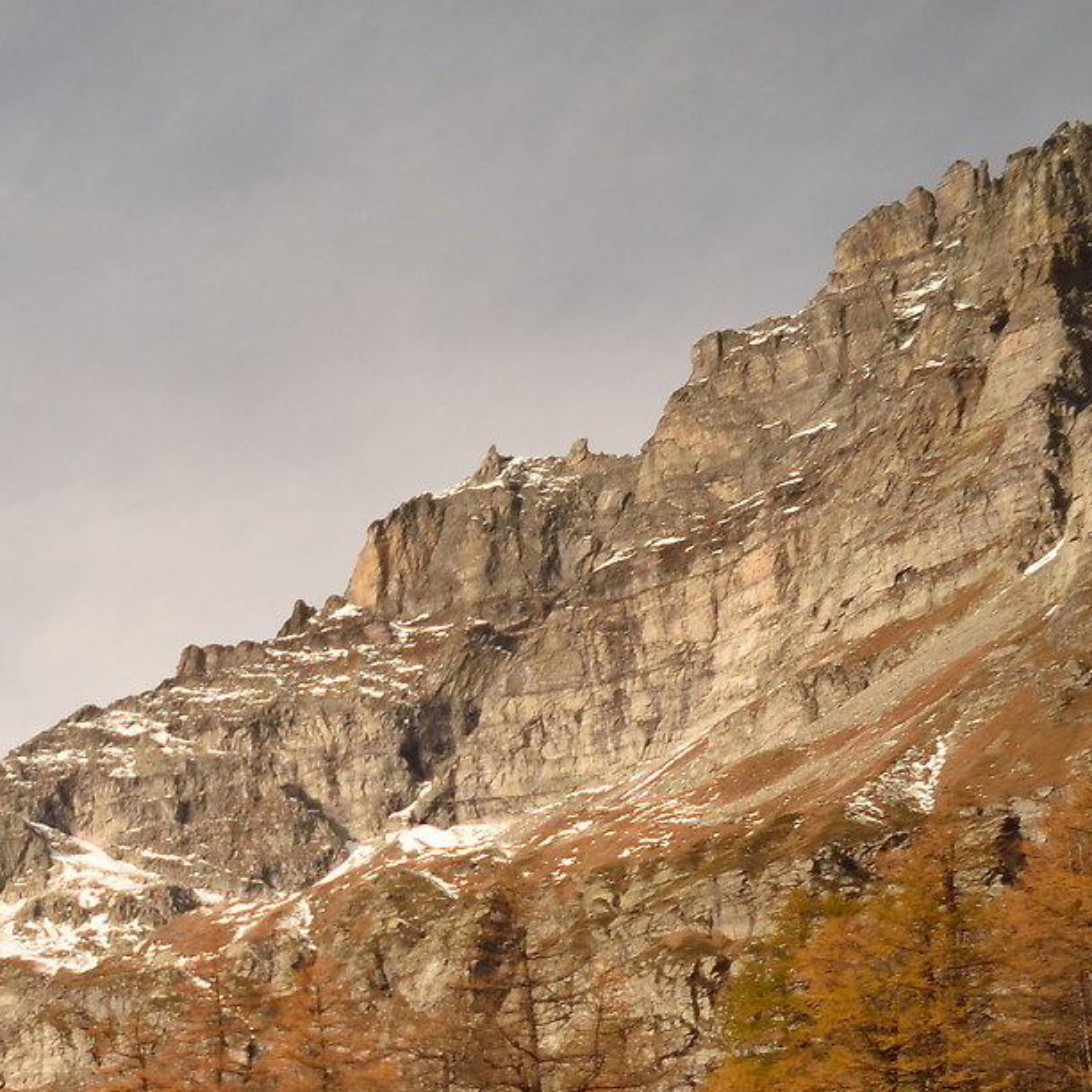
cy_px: 1422
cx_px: -826
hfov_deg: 22.2
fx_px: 1785
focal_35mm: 50
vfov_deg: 28.1
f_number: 5
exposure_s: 1/250
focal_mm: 10
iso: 100
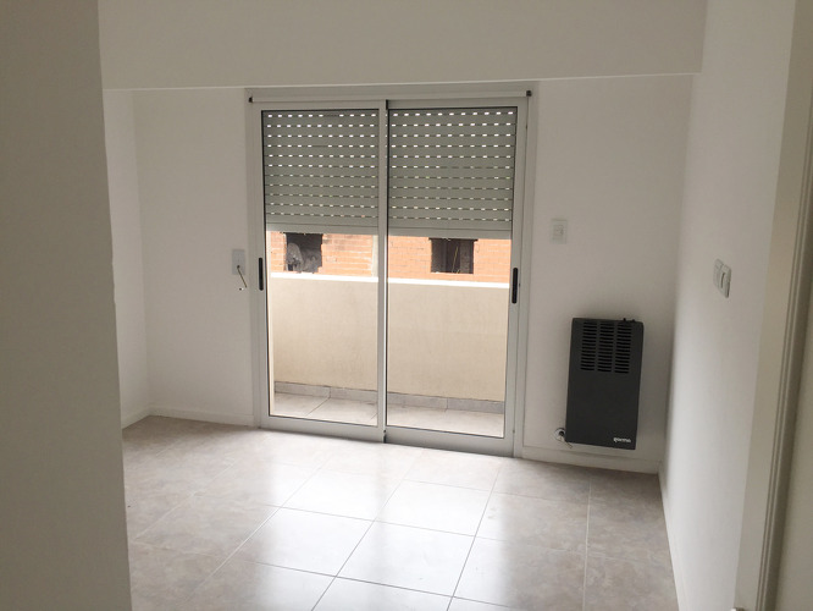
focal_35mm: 29
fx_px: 681
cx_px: 406
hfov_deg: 61.6
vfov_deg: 48.3
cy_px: 306
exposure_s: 1/151
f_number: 2.2
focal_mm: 4.15
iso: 32
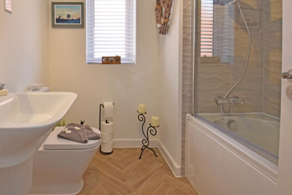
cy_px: 61
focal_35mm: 21
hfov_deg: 79.6
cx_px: 108
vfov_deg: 57.9
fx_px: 170
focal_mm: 10
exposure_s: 1/200
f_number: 5
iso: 720
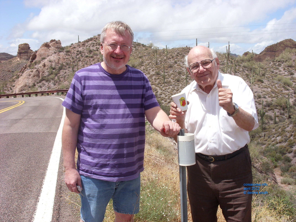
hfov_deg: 49.0
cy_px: 111
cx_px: 148
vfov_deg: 37.7
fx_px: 325
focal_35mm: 38
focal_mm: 6.3
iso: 50
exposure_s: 1/402
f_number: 4.9
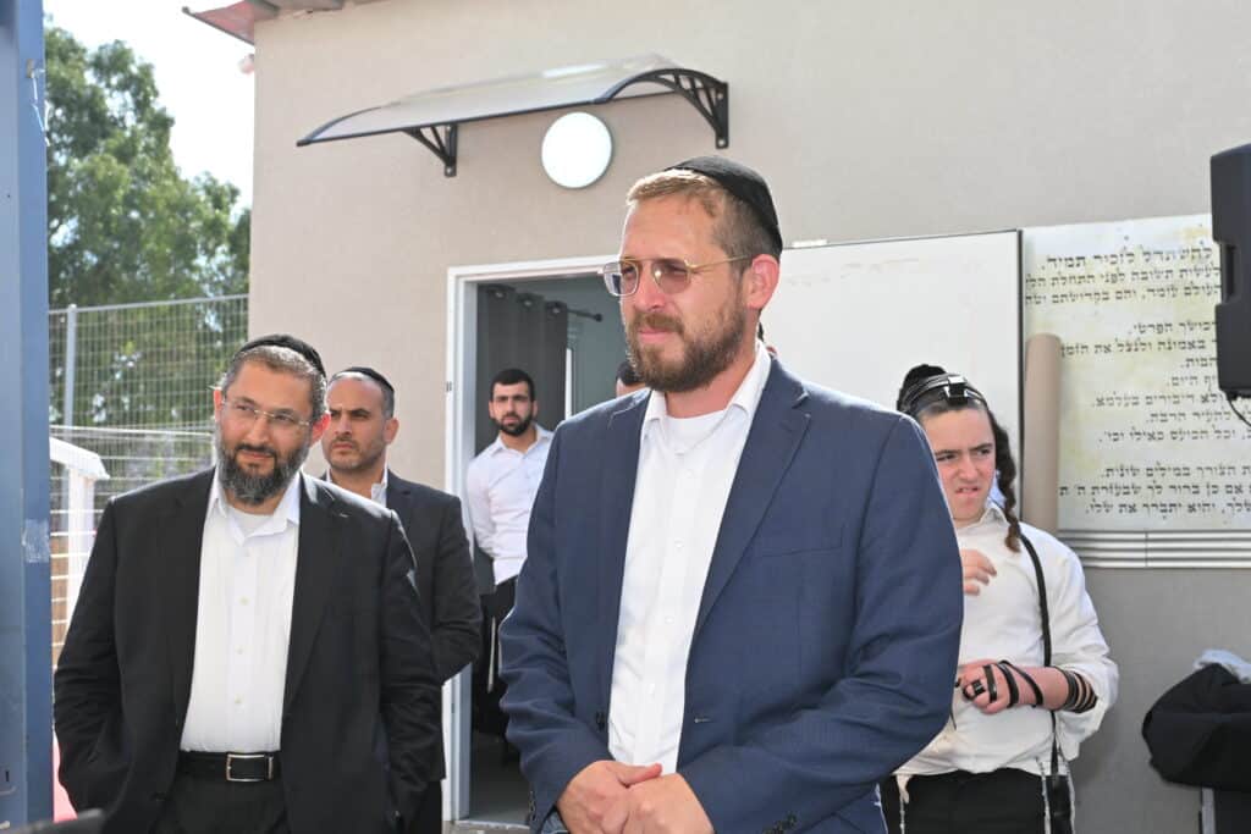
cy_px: 417
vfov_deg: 26.0
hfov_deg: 38.2
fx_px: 1807
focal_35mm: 52
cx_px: 626
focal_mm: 35
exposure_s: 1/160
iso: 100
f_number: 6.3
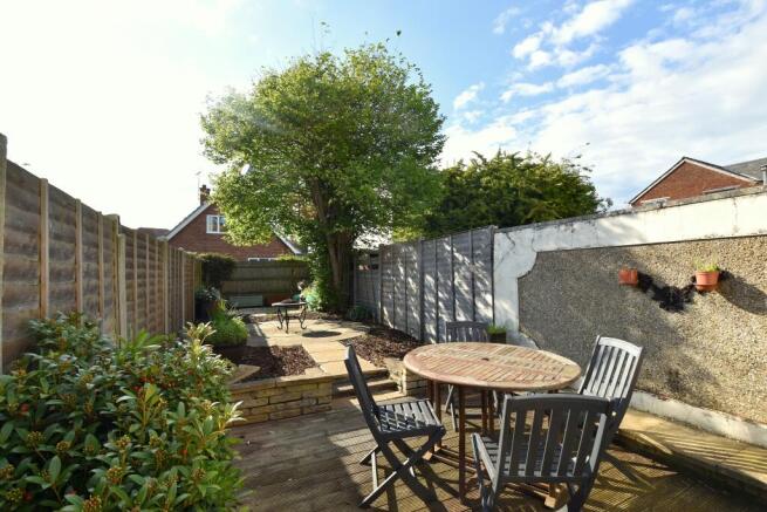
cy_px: 256
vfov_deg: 77.4
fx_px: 320
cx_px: 384
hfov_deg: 100.4
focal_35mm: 15
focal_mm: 10
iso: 100
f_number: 7.1
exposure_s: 1/200
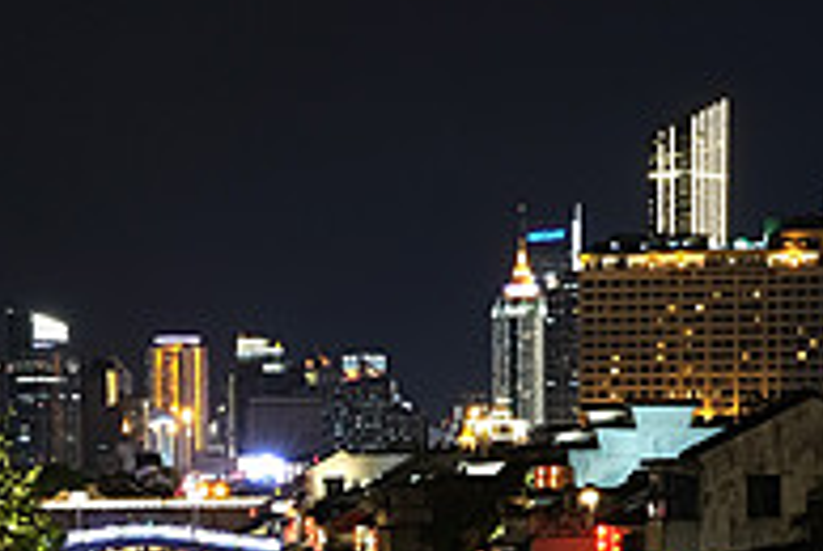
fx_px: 3297
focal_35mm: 144
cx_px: 195
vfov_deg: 9.2
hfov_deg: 14.2
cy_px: 960
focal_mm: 23
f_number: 11
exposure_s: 8.5
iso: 160
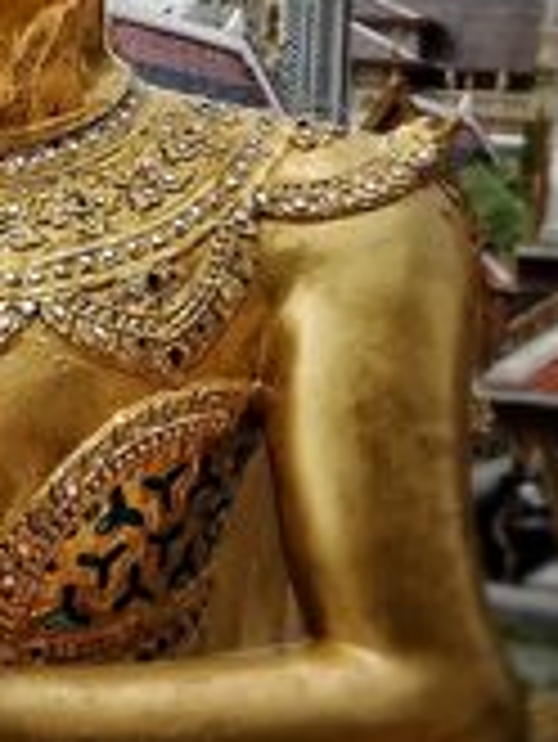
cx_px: -254
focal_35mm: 98
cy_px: 85
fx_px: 2104
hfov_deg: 14.2
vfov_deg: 19.7
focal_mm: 3.79
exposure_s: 1/1475
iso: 50
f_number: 2
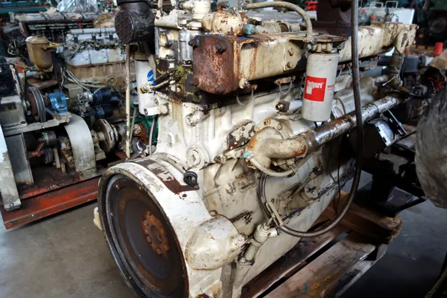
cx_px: 224
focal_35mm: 28
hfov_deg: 65.5
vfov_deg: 46.4
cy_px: 149
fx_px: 348
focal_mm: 10.4
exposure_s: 1/40
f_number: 1.8
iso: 125
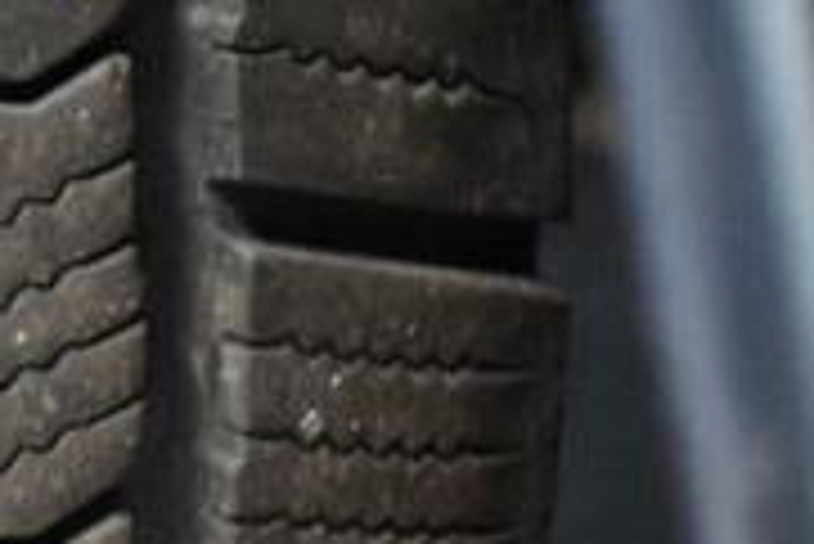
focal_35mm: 127
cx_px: -594
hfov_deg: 14.4
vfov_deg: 10.7
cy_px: 27
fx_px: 2874
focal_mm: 18
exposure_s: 1/60
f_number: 3.5
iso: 4000
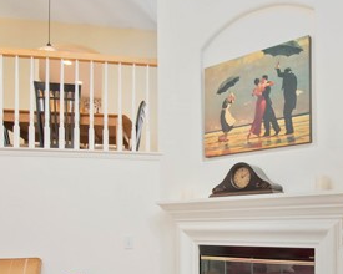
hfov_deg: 50.9
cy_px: 215
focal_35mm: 35
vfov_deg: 40.7
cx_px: 220
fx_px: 355
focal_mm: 16
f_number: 5
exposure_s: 1/160
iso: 400
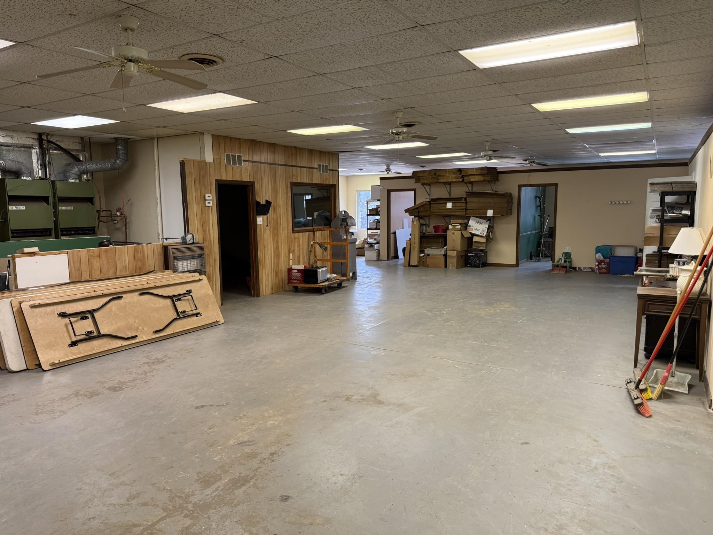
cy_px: 268
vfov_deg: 56.8
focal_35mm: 24
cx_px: 356
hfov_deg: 71.6
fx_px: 494
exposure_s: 1/60
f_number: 1.78
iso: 200
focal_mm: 6.76
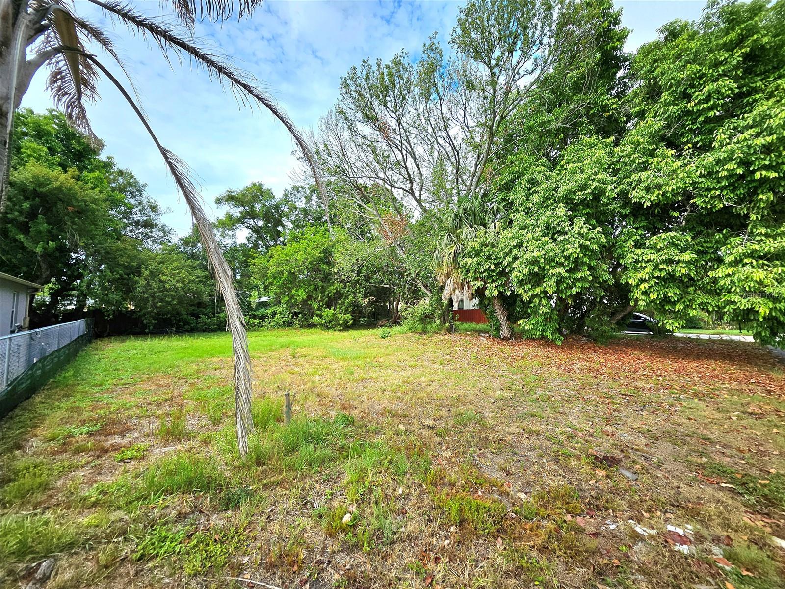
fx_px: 295
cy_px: 294
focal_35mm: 13
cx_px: 392
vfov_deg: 89.9
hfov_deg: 106.2
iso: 32
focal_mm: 1.74
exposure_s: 1/1000
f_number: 2.2
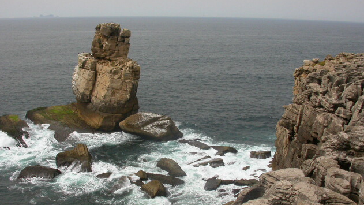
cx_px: 180
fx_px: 405
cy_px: 122
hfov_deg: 48.4
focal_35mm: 42
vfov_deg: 28.3
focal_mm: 7.85
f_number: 7.5
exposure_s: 1/469
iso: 100
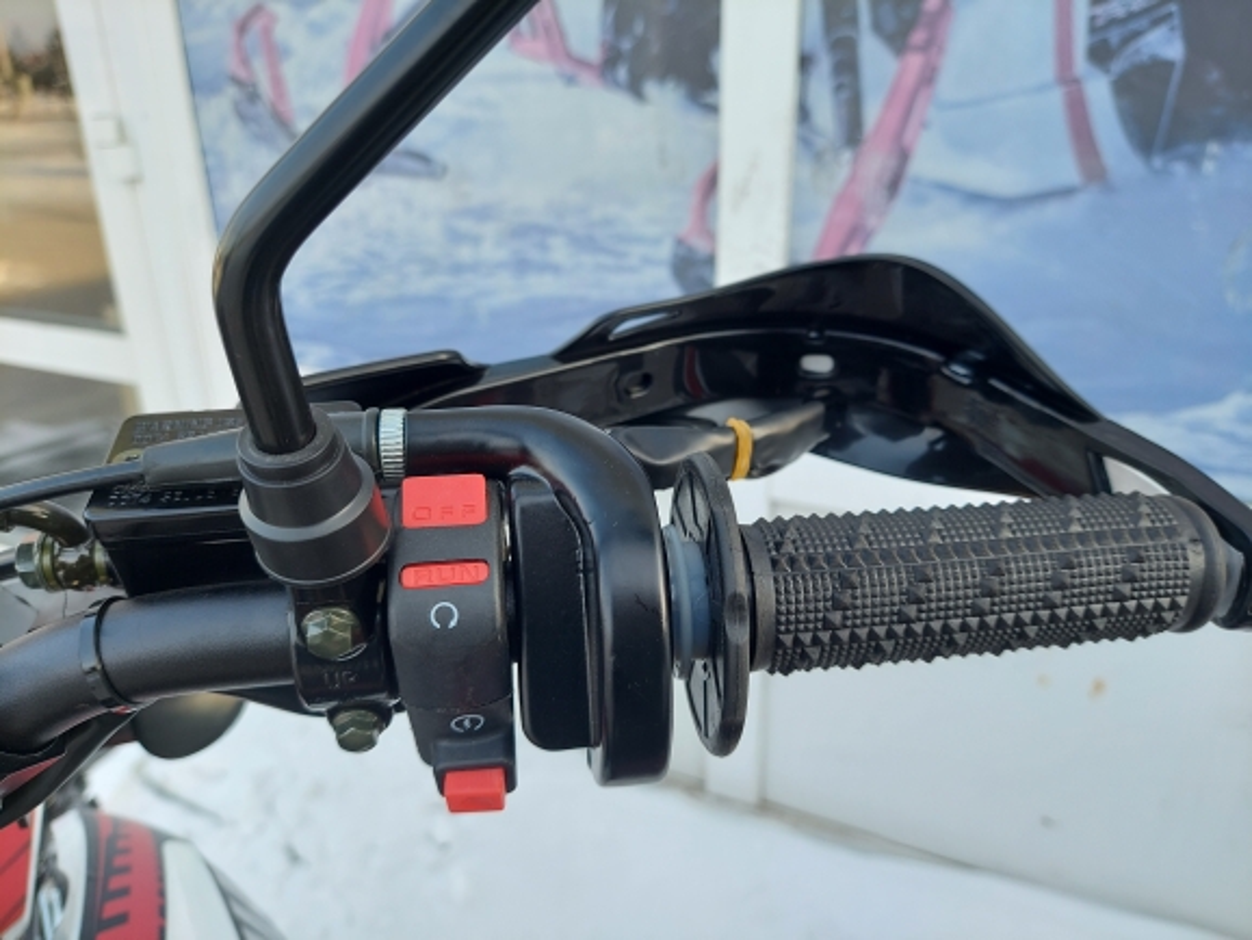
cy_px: 470
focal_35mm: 24
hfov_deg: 71.6
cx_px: 626
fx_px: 868
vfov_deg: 56.9
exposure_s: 1/180
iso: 40
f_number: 1.8
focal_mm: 5.23
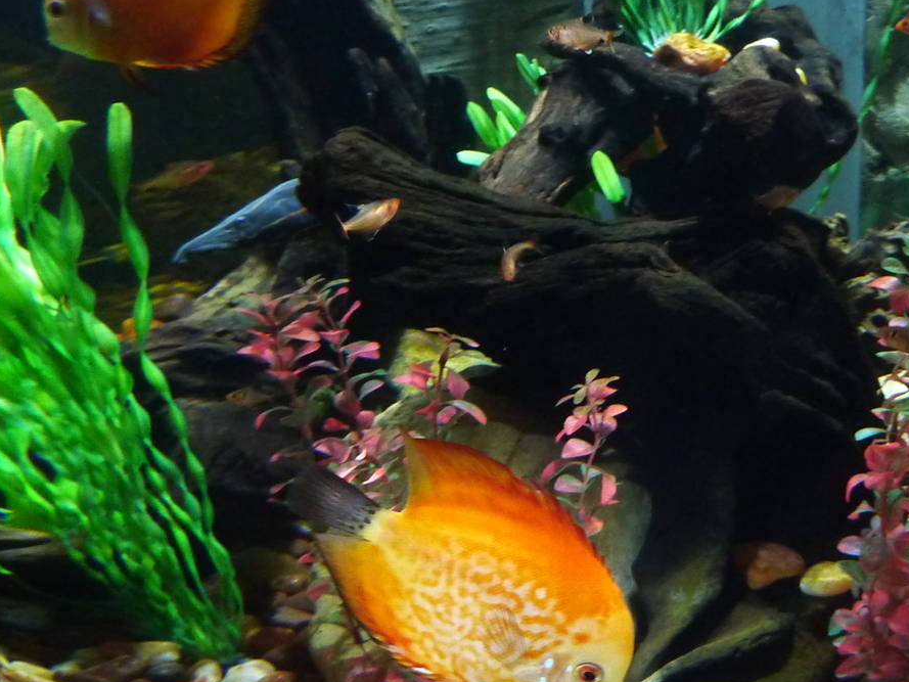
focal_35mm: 45
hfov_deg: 41.8
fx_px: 1182
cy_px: 489
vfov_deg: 31.8
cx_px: 552
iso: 400
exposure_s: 1/30
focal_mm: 4.1
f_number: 3.3
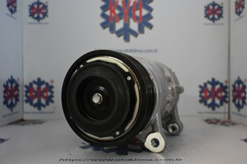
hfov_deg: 55.1
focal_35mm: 34
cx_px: 124
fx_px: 237
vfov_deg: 38.4
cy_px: 82
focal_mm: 23
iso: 4000
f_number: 4.2
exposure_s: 1/60
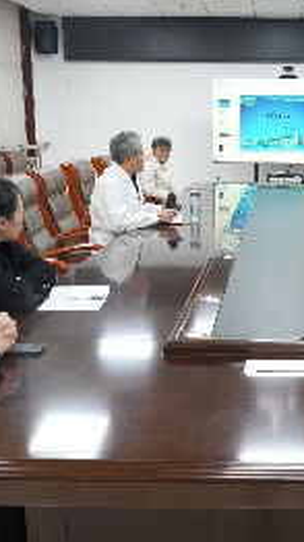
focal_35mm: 48
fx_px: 689
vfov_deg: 42.9
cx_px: 273
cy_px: 271
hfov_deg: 24.2
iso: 4000
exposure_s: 1/50
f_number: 10
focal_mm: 30
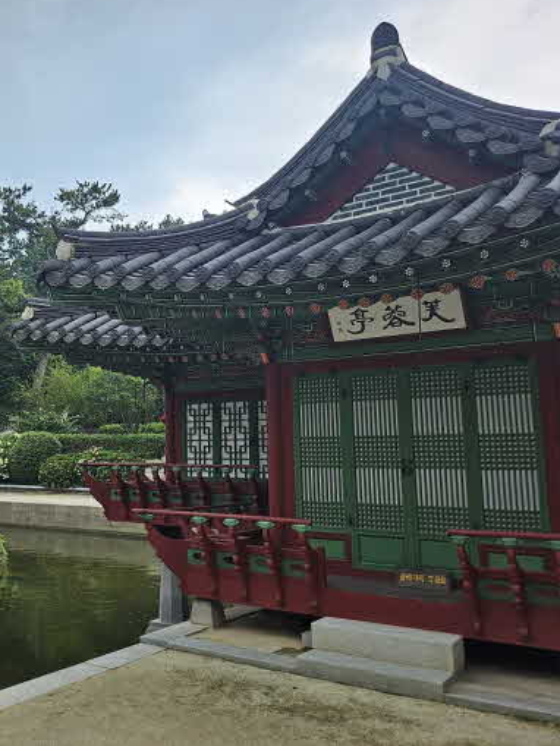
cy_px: 363
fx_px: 712
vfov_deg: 55.3
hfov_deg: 41.2
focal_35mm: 33
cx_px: 114
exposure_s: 1/515
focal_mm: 5
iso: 50
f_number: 1.8
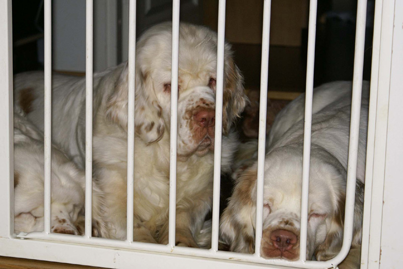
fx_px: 1175
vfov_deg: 13.0
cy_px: 134
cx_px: 202
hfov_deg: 19.5
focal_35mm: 105
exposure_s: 1/125
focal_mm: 70
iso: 400
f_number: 5.6
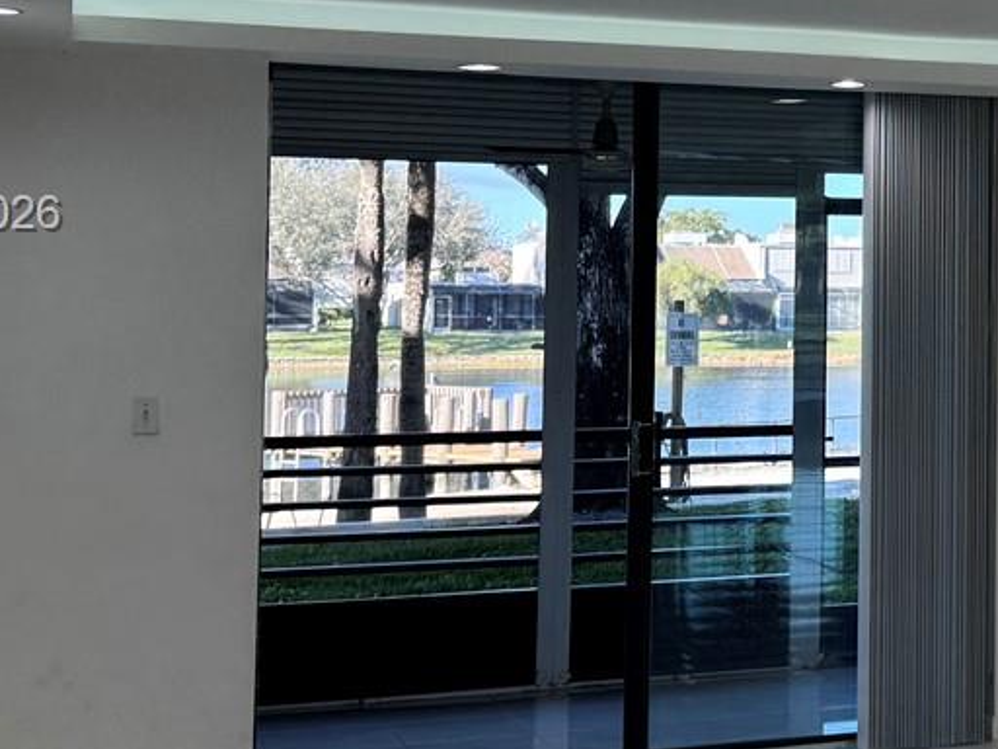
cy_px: 217
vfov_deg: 19.5
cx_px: 1014
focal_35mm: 75
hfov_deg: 24.7
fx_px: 2162
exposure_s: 1/249
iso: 80
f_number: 1.78
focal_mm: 6.76
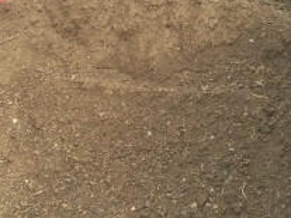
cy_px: 82
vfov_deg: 26.0
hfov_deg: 34.4
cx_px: 135
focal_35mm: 56
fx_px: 470
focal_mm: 4.15
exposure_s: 1/204
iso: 32
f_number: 2.2
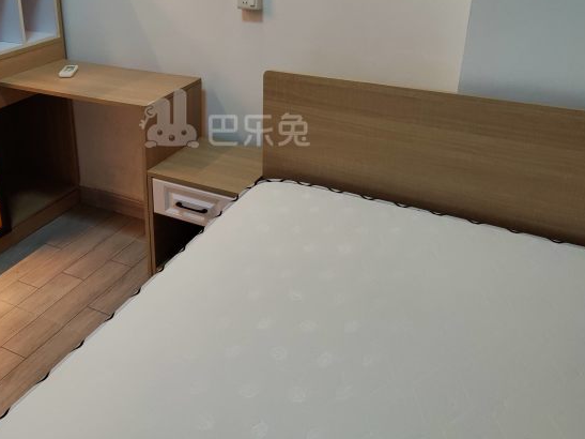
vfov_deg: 24.2
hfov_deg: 32.1
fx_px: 1014
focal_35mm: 60
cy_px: 119
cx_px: 225
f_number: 1.88
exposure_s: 1/100
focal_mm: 5.59
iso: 315
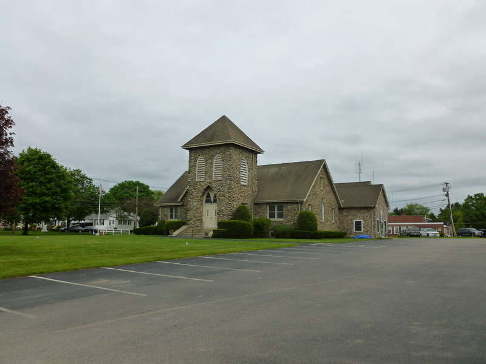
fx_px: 393
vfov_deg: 49.7
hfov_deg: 63.4
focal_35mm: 28
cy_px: 182
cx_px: 243
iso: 160
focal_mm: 5
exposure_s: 1/640
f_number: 3.3
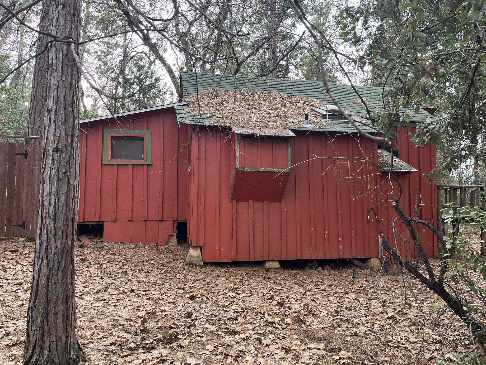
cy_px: 182
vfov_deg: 53.1
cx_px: 243
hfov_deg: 67.3
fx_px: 365
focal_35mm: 26
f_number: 1.6
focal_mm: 5.1
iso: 80
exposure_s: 1/121
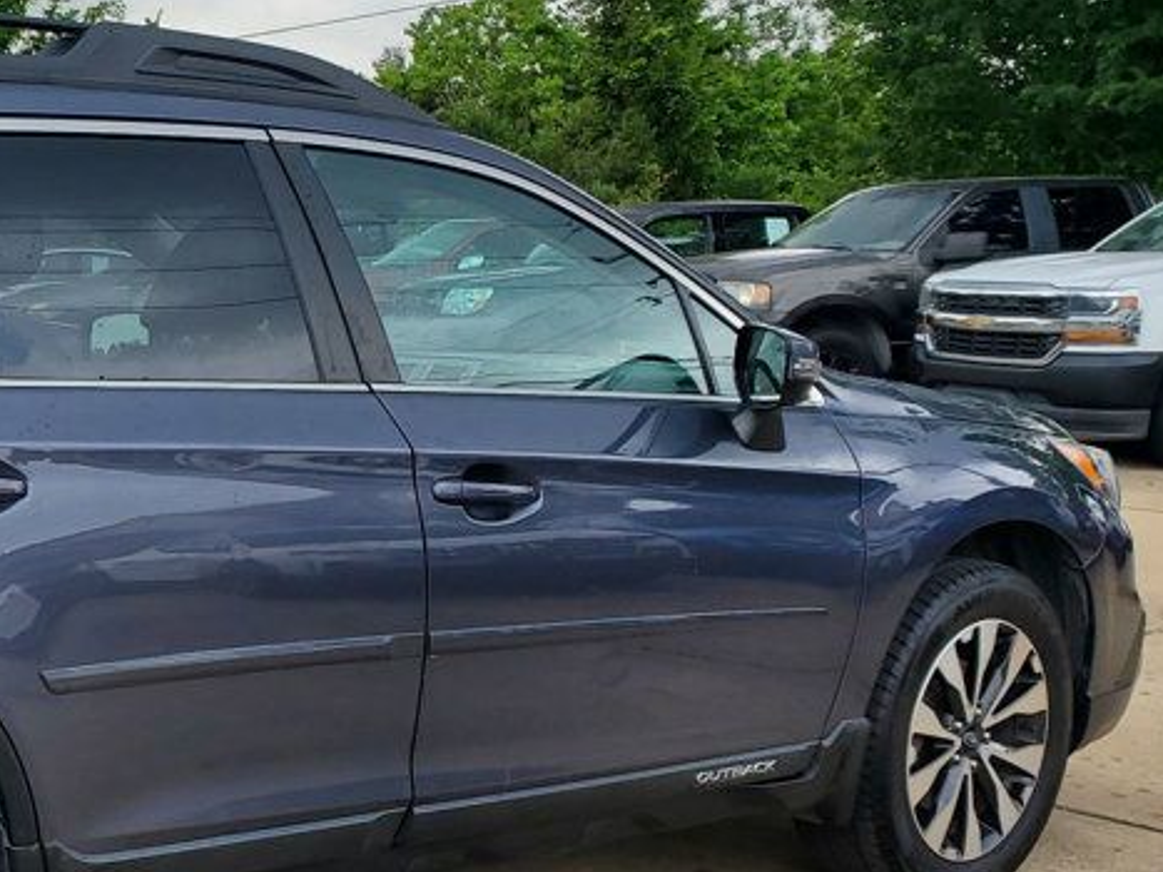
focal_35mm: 57
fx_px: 1915
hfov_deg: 30.9
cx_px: -45
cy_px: 595
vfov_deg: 25.5
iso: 50
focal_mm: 4.3
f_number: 2.4
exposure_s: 1/629
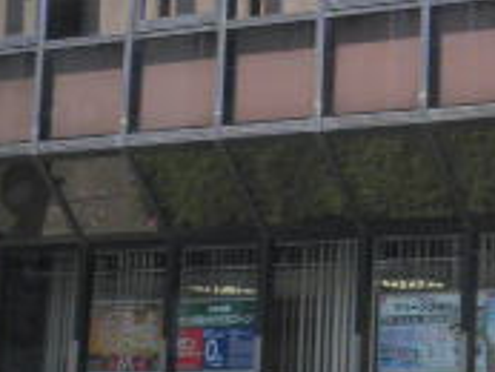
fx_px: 1903
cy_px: 43
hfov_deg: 14.7
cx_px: 432
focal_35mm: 133
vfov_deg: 11.1
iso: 80
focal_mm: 6.4
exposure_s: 1/80
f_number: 8.8
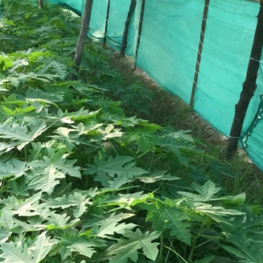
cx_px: 106
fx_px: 576
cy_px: 236
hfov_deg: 25.7
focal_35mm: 67
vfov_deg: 25.0
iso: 32
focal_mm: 3.3
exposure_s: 1/33
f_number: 2.4
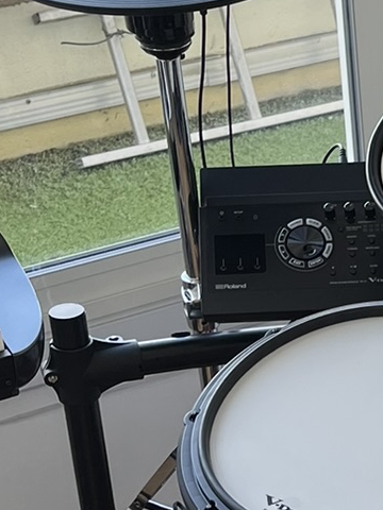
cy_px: 460
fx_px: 1638
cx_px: 566
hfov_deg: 12.7
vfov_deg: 17.5
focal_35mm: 111
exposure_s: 1/129
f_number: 1.6
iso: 32
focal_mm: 5.1
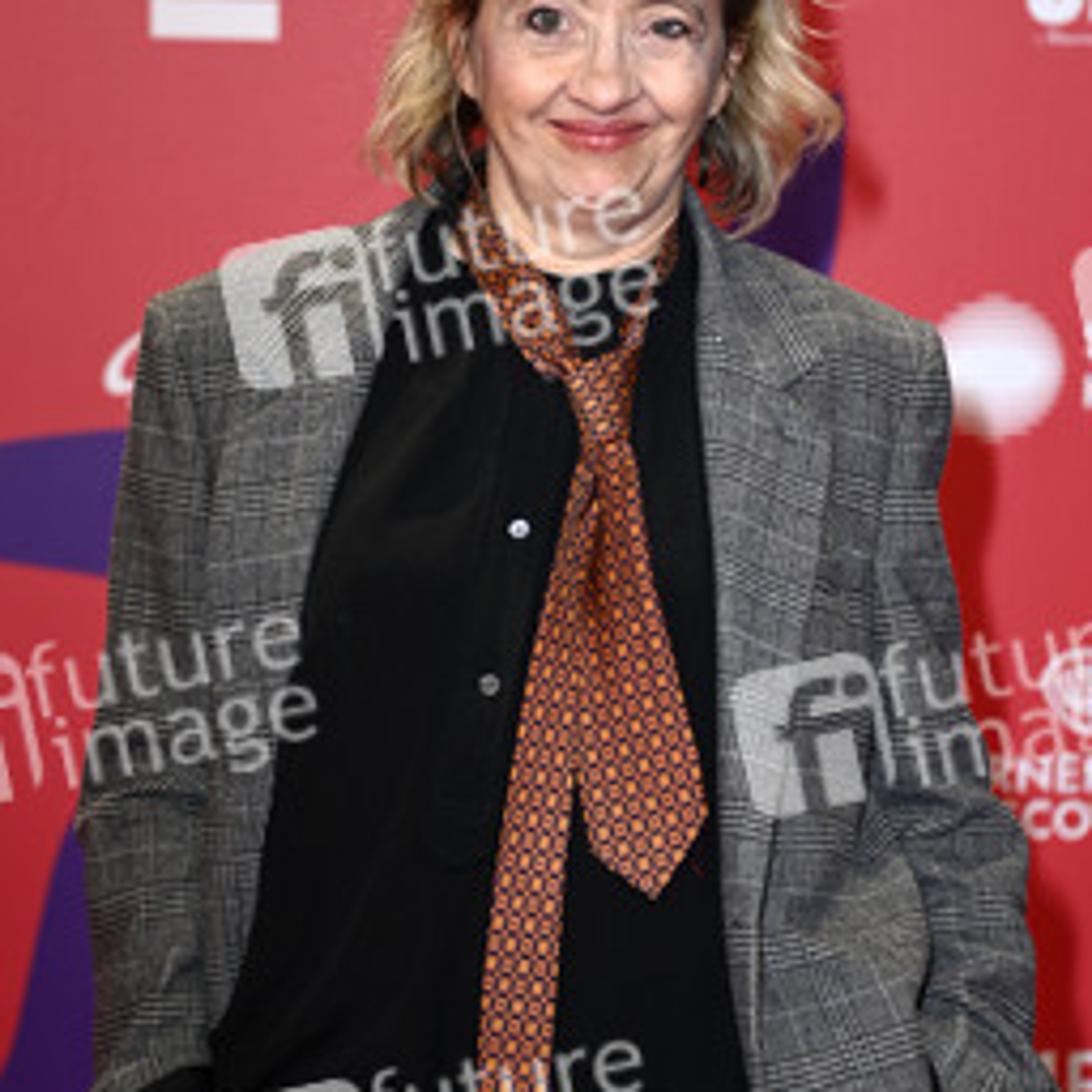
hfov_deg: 10.8
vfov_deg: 10.8
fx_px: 5782
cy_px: 503
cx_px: 563
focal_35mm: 162
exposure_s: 1/250
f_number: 5.6
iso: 640
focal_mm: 122
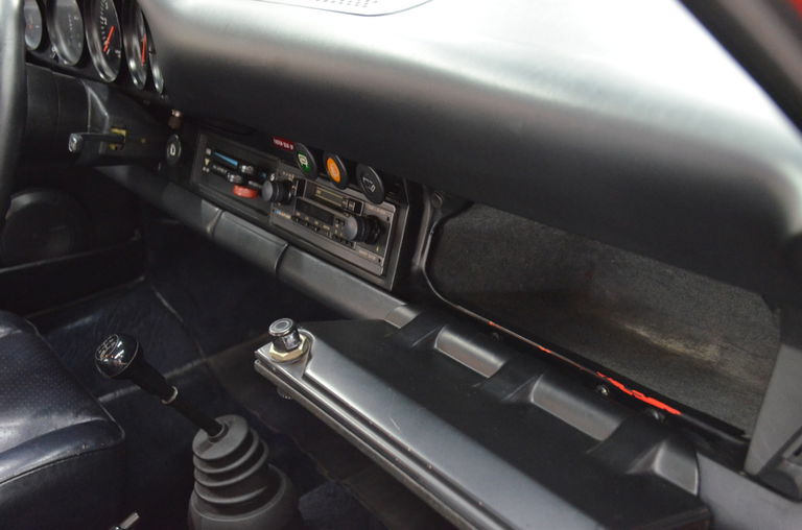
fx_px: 867
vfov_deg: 34.0
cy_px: 265
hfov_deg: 49.7
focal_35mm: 39
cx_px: 401
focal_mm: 26
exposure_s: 1/25
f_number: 4.2
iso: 3200
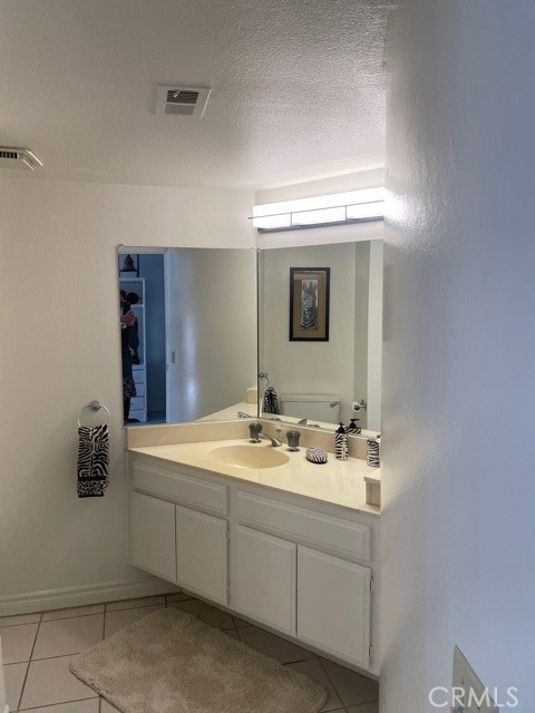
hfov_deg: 53.1
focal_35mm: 26
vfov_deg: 67.3
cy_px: 356
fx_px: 536
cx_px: 268
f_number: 1.6
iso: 50
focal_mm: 4.2
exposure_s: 1/120
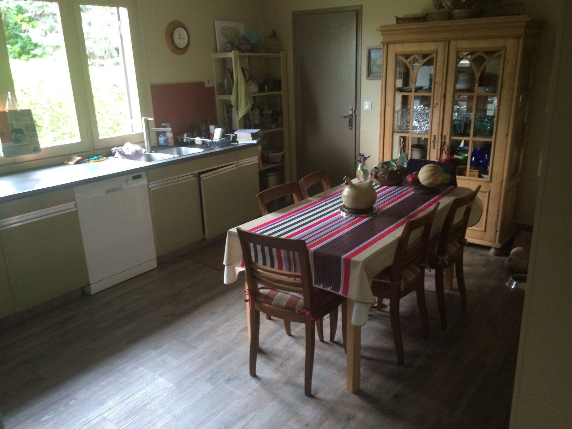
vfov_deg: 48.2
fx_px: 479
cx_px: 286
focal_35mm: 29
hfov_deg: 61.7
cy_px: 214
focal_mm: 4.15
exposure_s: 1/33
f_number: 2.2
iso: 160
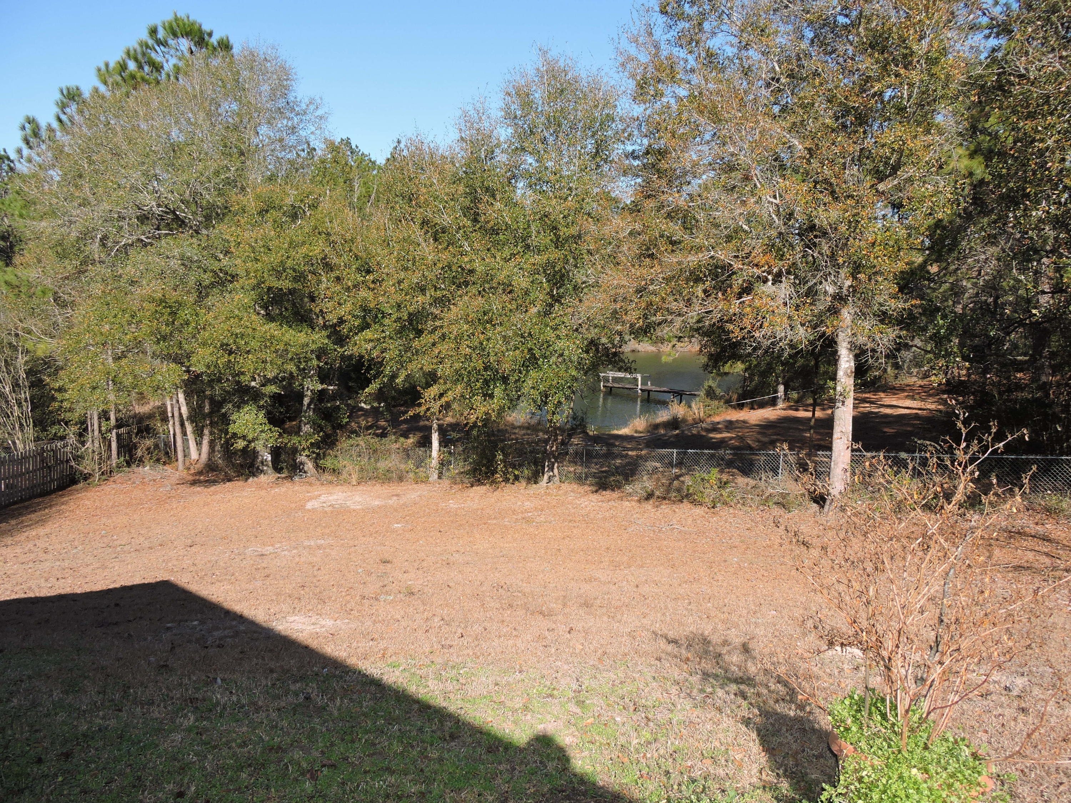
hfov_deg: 71.6
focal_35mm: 24
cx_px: 536
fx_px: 743
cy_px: 402
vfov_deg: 56.8
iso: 100
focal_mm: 4.3
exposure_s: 1/640
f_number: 3.3
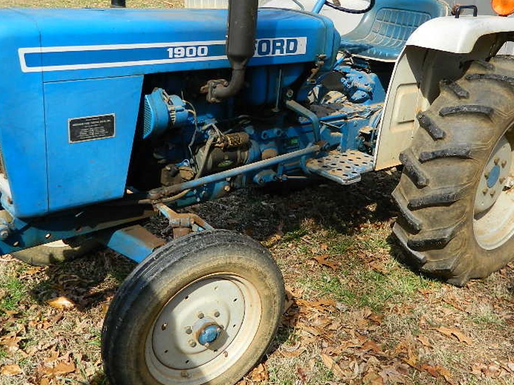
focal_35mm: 37
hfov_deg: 50.1
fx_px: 550
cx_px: 240
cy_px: 152
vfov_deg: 38.5
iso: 80
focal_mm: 4.5
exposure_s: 1/320
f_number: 3.1
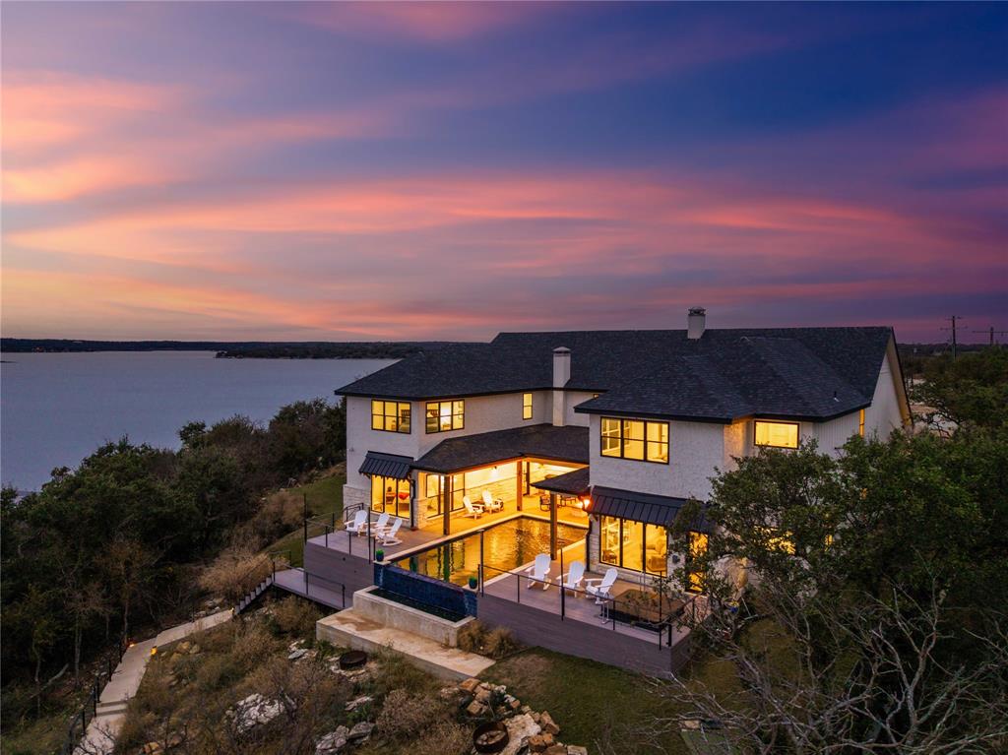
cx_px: 504
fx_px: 699
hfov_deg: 71.6
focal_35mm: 24
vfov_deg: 56.8
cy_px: 378
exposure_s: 1/15
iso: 160
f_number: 1.8
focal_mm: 8.67
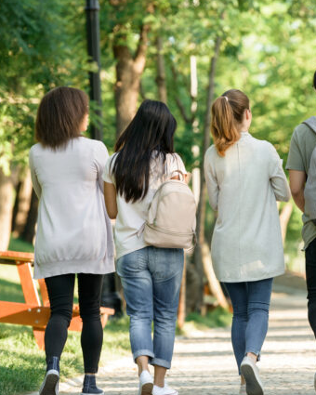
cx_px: 336
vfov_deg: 6.5
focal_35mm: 297
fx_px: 3472
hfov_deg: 5.2
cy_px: 211
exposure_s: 1/250
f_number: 4
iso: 400
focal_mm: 175
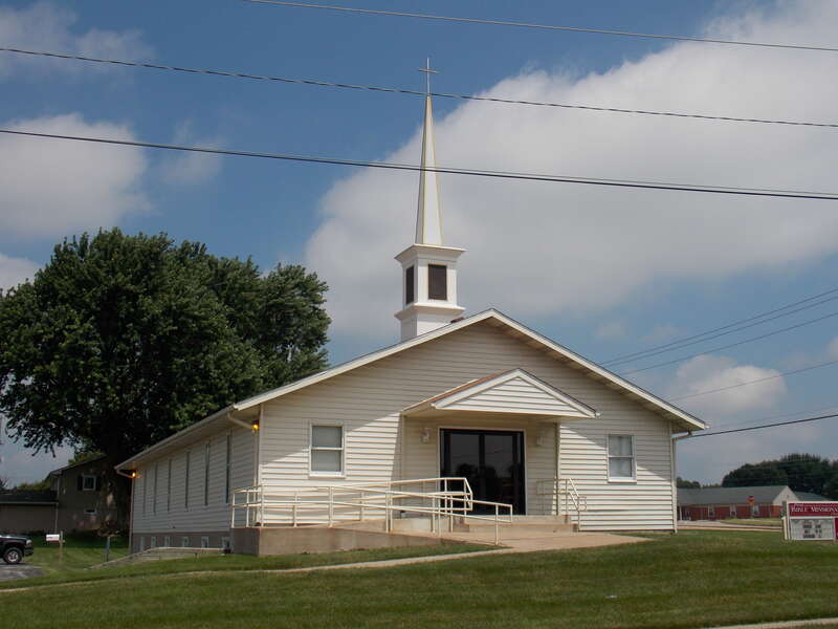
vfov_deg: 35.1
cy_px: 314
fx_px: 993
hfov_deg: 45.8
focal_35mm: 41
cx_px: 419
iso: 80
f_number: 11.5
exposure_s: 1/200
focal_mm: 7.3
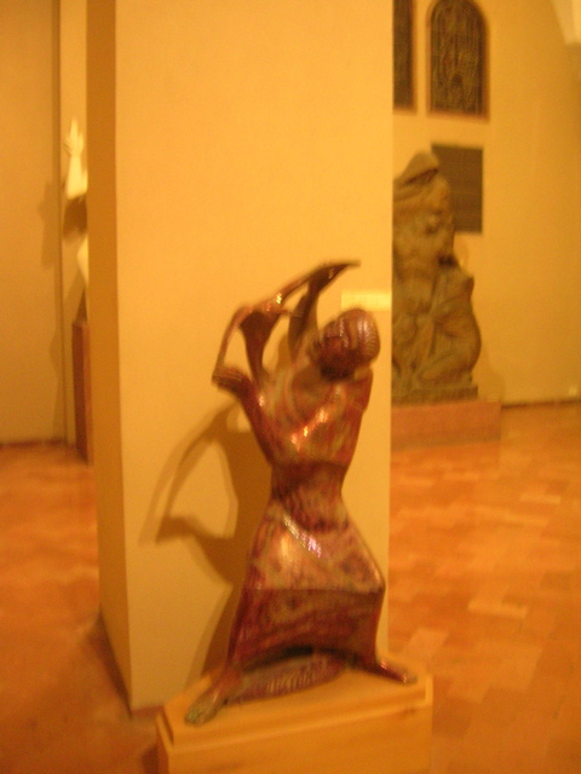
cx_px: 290
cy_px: 387
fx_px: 783
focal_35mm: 35
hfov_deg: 40.7
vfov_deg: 52.6
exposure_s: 1/1.1
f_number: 2.8
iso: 200
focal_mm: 5.4
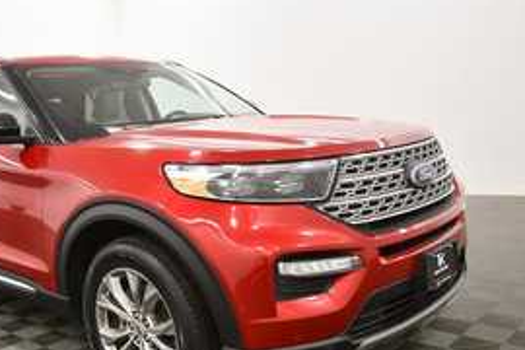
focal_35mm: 40
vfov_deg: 33.2
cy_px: 219
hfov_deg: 47.6
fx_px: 583
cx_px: 173
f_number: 5.3
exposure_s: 1/125
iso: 1250
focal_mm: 18
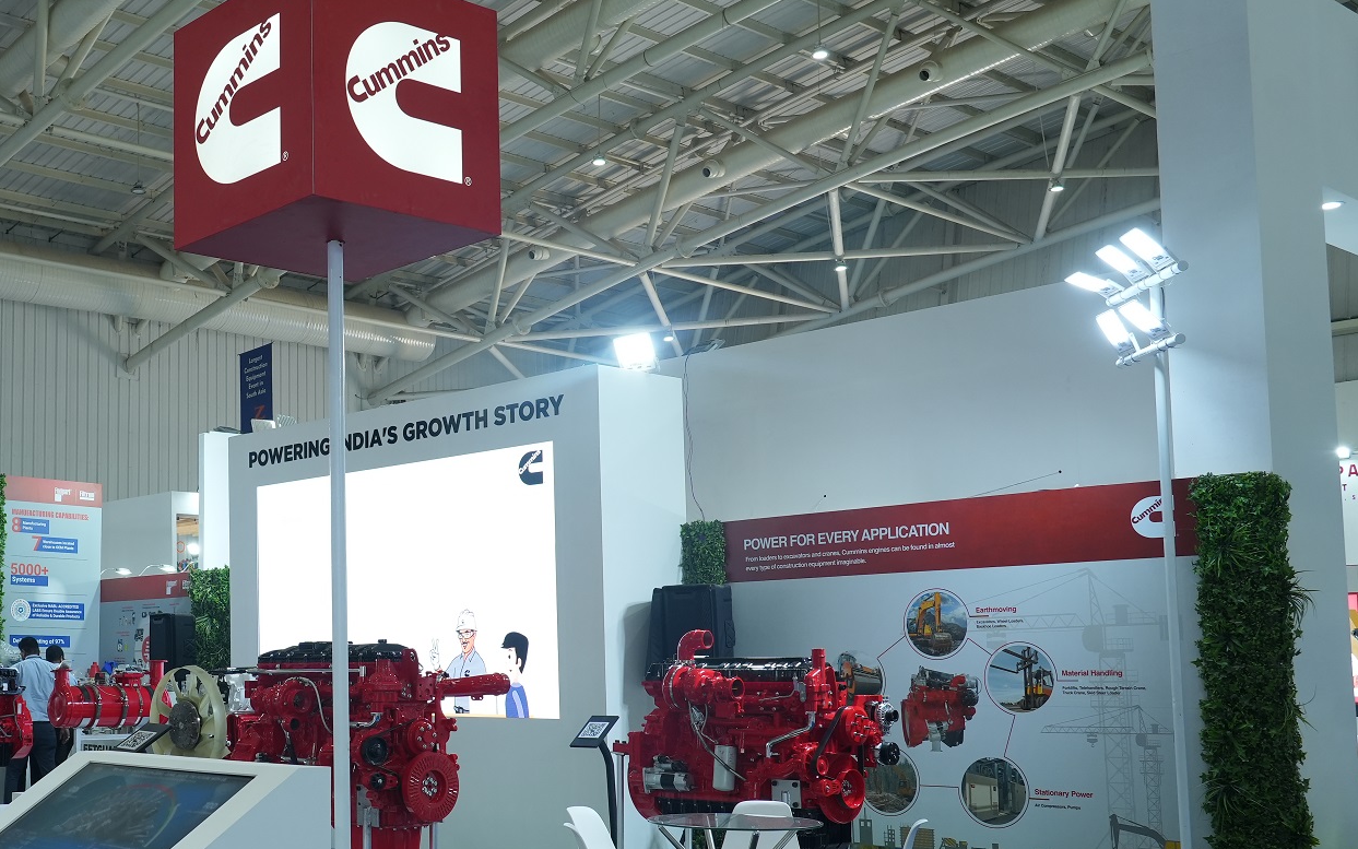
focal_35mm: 41
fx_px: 1517
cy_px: 534
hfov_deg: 45.7
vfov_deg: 31.1
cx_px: 269
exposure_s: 1/125
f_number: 5.6
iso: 1000
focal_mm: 25
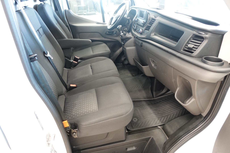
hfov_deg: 73.7
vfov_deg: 53.1
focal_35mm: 24
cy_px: 76
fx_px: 153
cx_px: 115
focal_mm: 9.4
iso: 800
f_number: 1.8
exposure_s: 1/25
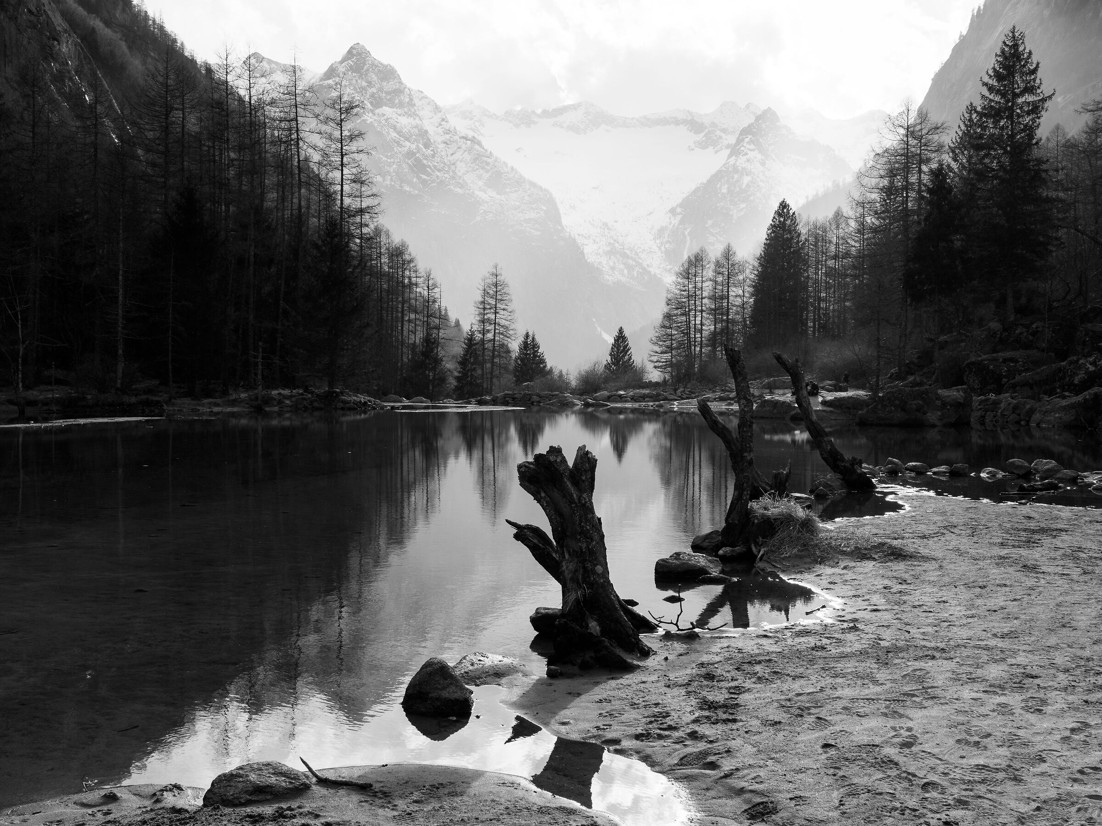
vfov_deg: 41.8
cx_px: 551
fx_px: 1082
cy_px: 413
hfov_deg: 54.0
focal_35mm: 34
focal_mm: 17
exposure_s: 1/200
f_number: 8
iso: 100
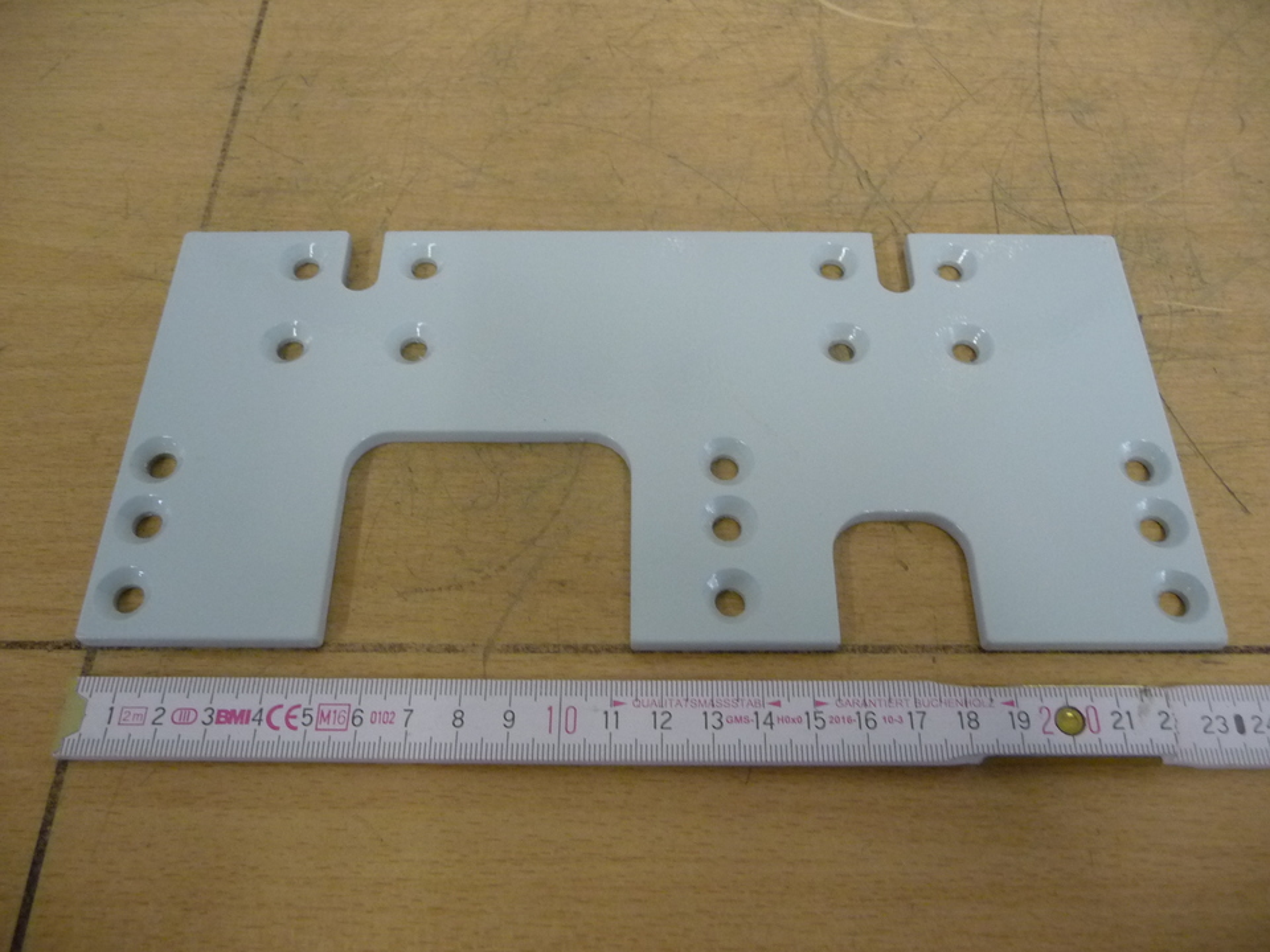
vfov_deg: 49.7
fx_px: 1027
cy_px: 476
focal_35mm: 28
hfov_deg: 63.4
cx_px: 635
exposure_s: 1/30
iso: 400
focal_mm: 4.7
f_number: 3.3
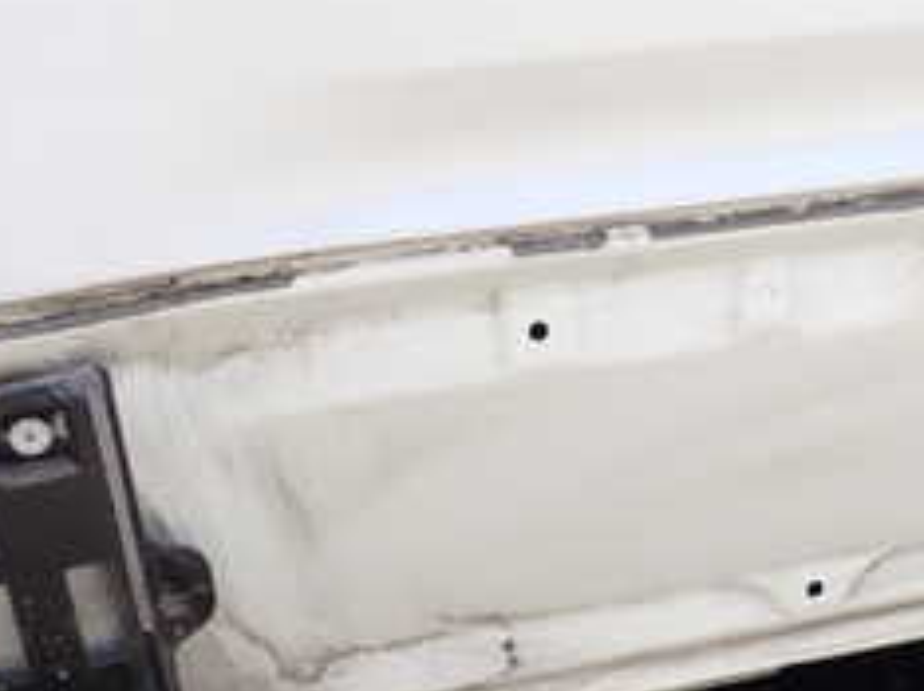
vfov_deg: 19.1
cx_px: 944
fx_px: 2053
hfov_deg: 24.1
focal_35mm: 77
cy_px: 387
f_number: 3.2
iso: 100
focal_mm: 5.4
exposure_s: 1/200
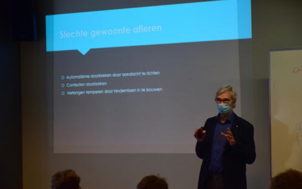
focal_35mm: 132
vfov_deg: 10.0
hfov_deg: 15.9
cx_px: 151
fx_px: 1083
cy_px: 94
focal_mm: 85
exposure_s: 1/125
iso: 1000
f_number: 5.3
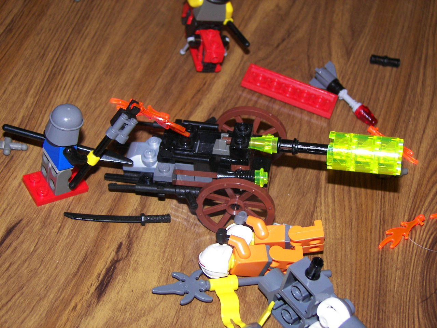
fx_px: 972
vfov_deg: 19.1
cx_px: 218
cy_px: 164
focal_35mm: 77
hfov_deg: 25.3
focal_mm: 12.7
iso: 100
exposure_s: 1/40
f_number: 2.8
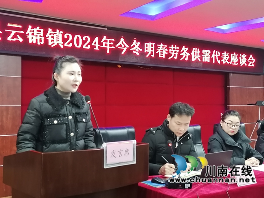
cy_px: 99
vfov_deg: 30.3
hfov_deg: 39.7
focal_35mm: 48
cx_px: 132
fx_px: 366
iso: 640
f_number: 1.8
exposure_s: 1/25
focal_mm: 5.3
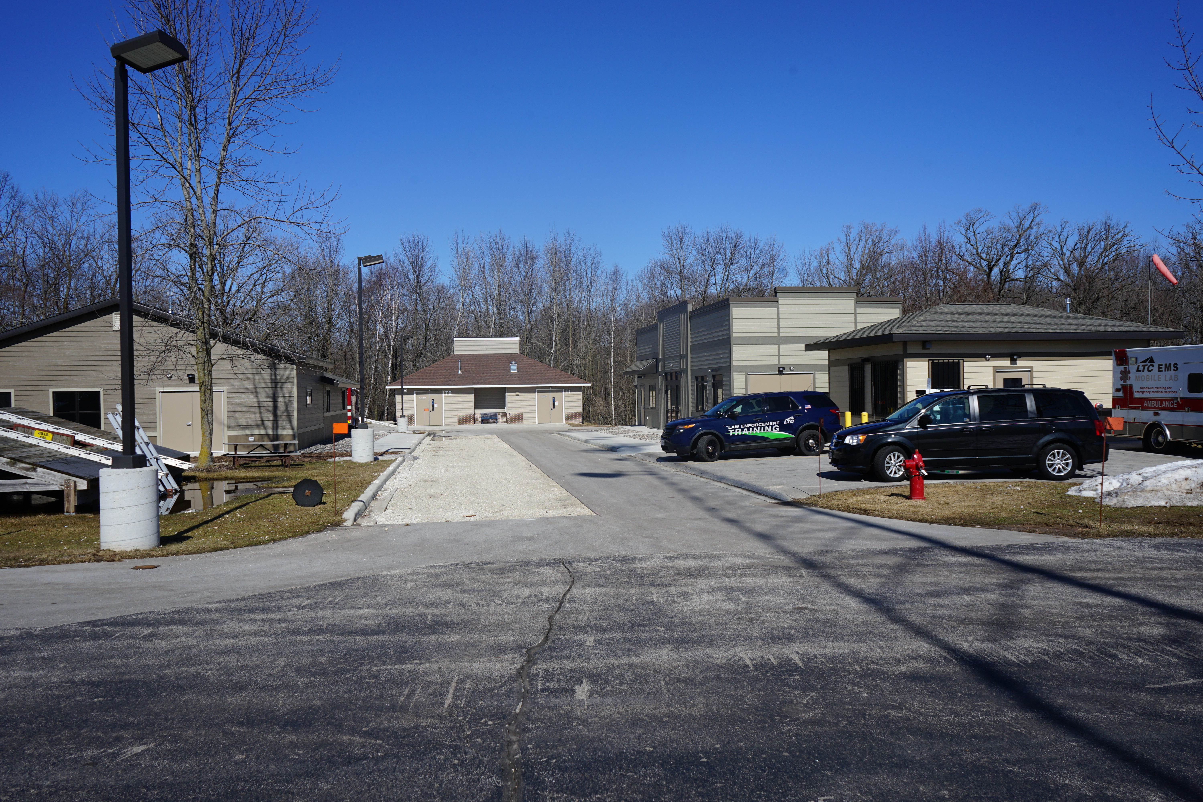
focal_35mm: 28
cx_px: 602
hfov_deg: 65.5
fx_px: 936
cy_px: 401
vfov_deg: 46.4
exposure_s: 1/250
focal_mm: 28
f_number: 11
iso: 100
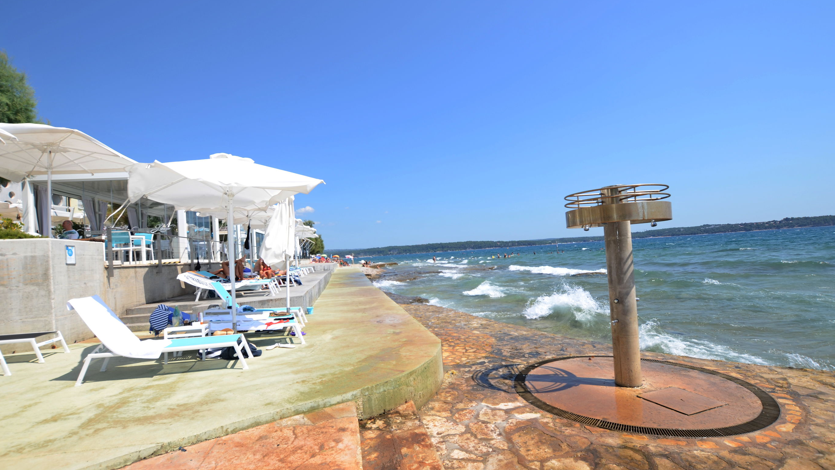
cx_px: 419
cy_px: 249
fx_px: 354
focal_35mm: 16
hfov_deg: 99.4
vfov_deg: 67.0
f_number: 7.1
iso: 100
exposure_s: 1/200
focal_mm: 10
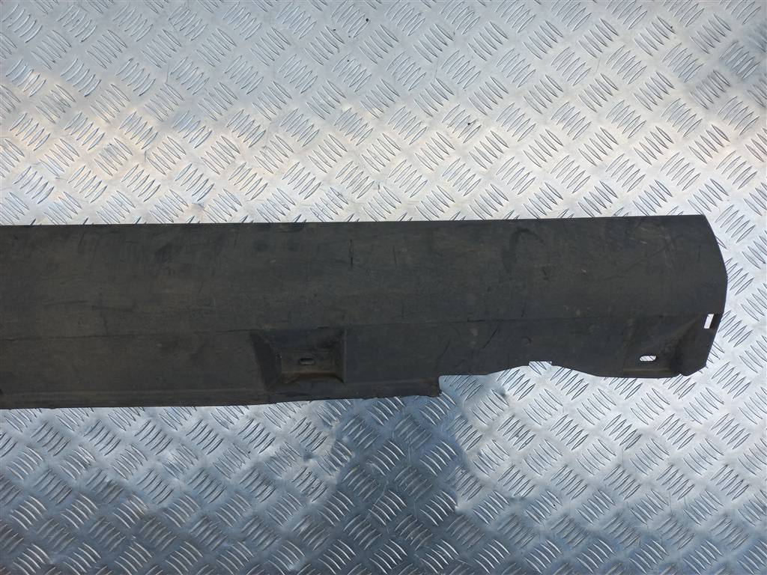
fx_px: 554
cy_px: 288
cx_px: 384
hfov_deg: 69.4
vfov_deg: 54.9
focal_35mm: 25
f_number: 1.8
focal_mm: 4.6
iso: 25
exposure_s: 1/103
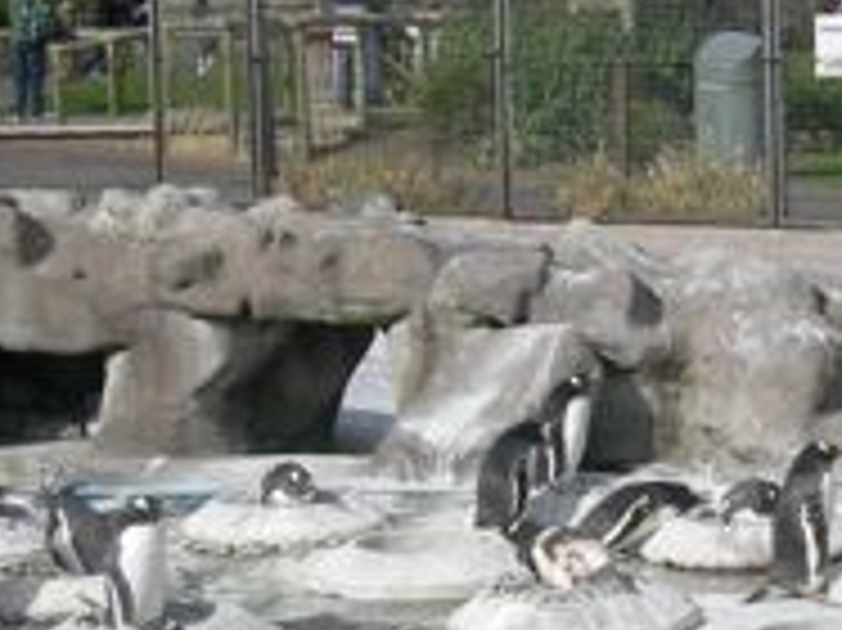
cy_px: 387
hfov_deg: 16.0
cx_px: 608
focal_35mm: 123
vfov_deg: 12.0
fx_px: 2990
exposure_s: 1/352
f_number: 6.8
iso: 64
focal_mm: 7.5
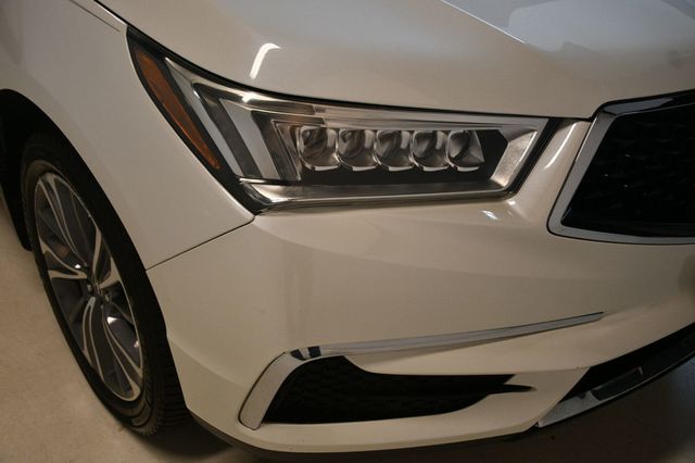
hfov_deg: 53.2
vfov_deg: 36.8
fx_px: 695
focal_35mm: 36
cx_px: 348
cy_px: 232
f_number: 3.8
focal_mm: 24
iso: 800
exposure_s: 1/200
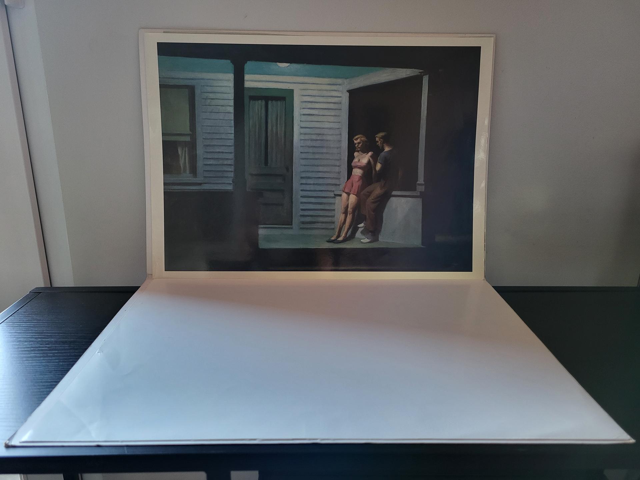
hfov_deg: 67.3
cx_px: 320
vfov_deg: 53.1
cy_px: 240
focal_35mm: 26
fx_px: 481
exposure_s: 1/50
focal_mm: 5.4
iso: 400
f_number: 1.8
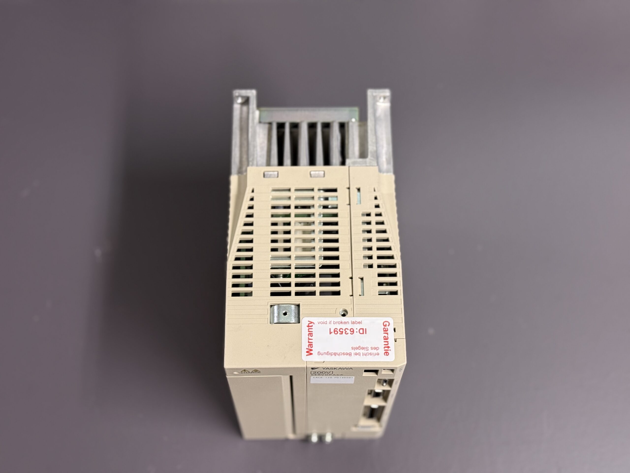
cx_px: 315
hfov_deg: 39.7
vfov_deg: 30.3
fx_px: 874
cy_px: 236
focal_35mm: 48
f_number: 1.78
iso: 200
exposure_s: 1/33
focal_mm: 6.76
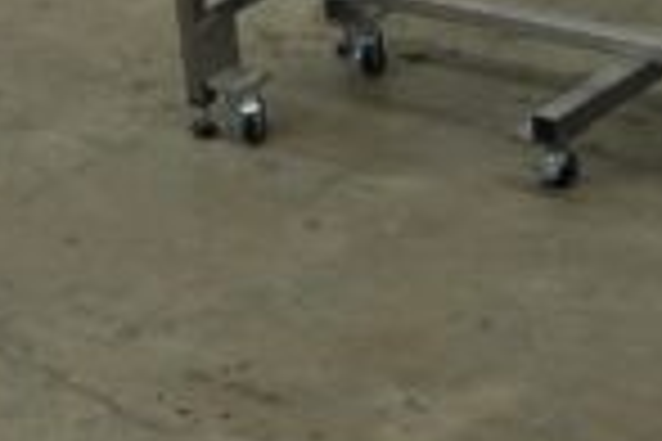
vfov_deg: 6.2
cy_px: -200
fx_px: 4008
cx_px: 779
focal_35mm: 218
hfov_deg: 9.3
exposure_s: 1/80
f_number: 4
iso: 250
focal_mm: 23.39
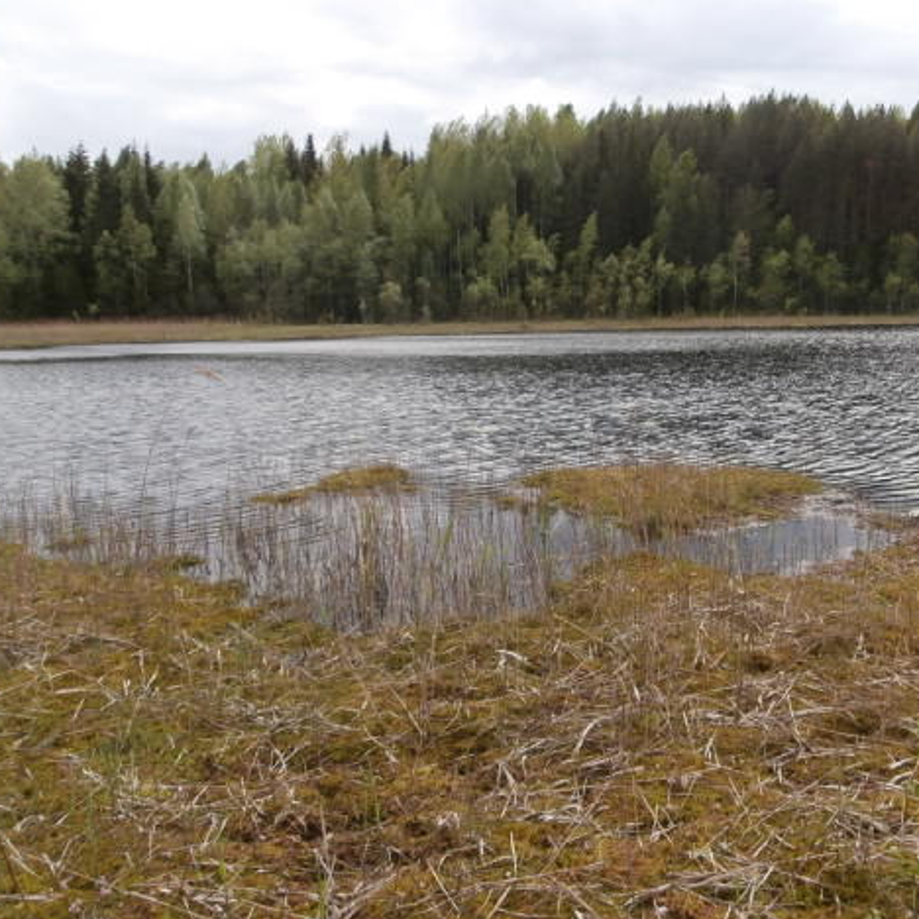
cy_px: 450
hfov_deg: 54.6
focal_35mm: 29
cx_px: 603
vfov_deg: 55.6
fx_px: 871
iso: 100
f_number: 7.9
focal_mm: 4.2
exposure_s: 1/125
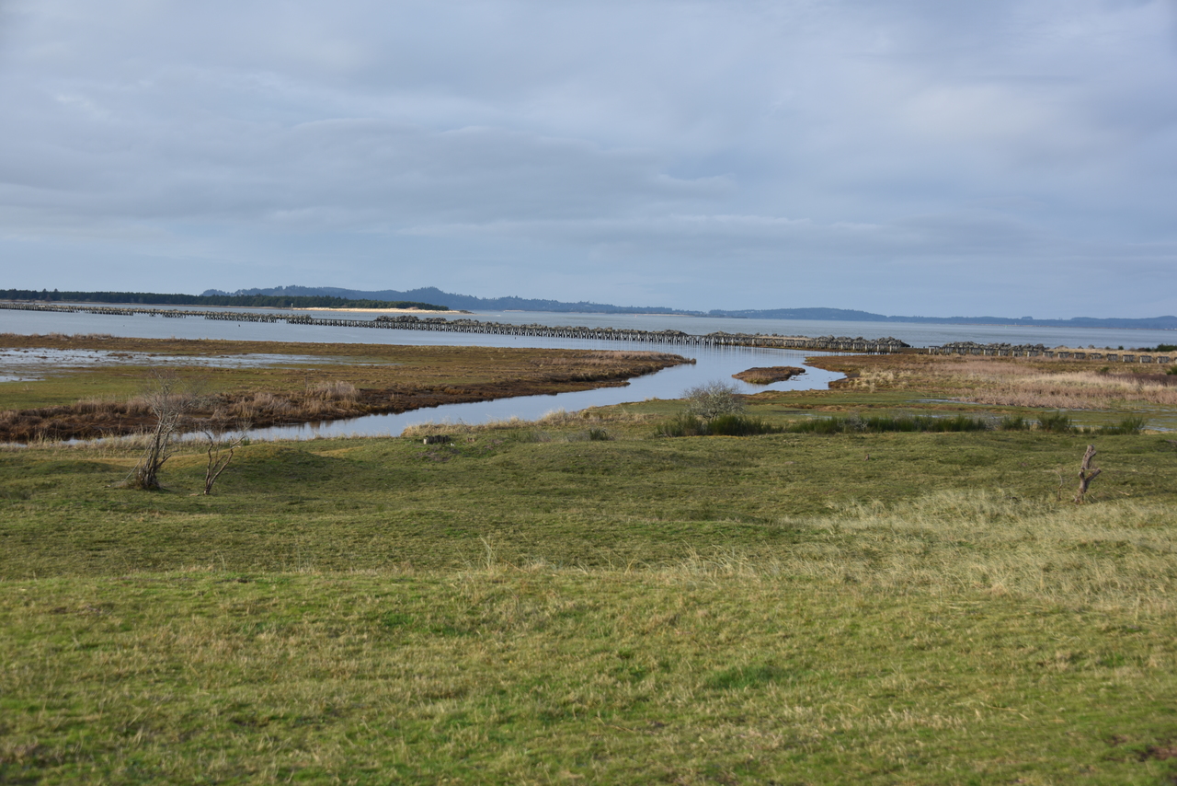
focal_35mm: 50
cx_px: 588
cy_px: 393
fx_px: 1635
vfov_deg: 27.0
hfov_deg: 39.6
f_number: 6.3
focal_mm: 50
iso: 100
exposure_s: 1/160
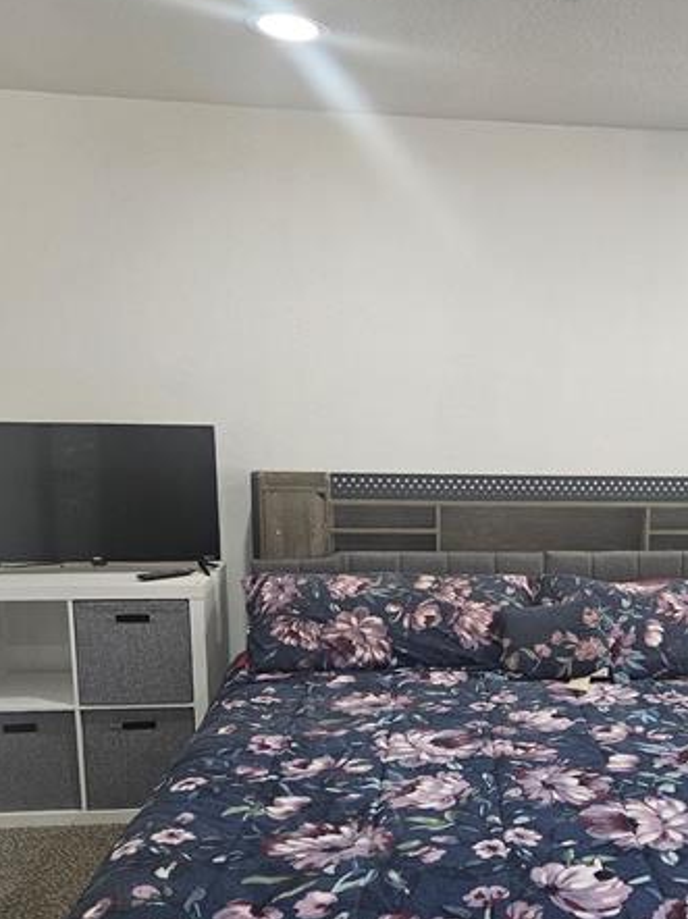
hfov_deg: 34.7
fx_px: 1061
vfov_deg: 46.5
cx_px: 558
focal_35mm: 40
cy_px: 568
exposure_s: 1/120
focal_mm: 5.4
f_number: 1.8
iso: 250
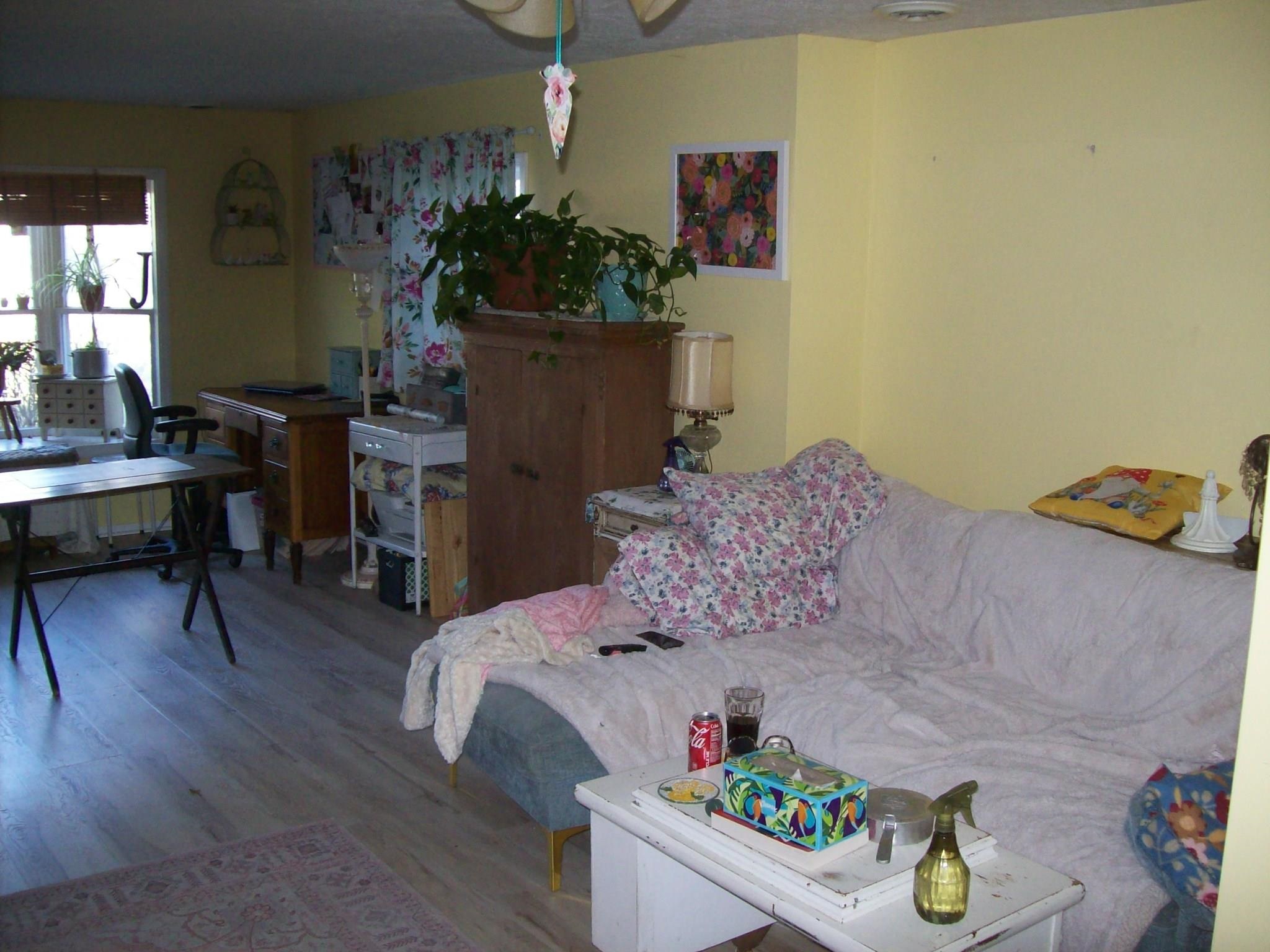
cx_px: 635
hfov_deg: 51.4
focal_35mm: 36
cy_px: 476
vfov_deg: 39.7
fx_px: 1321
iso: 200
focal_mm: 6
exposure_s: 1/64
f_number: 2.7
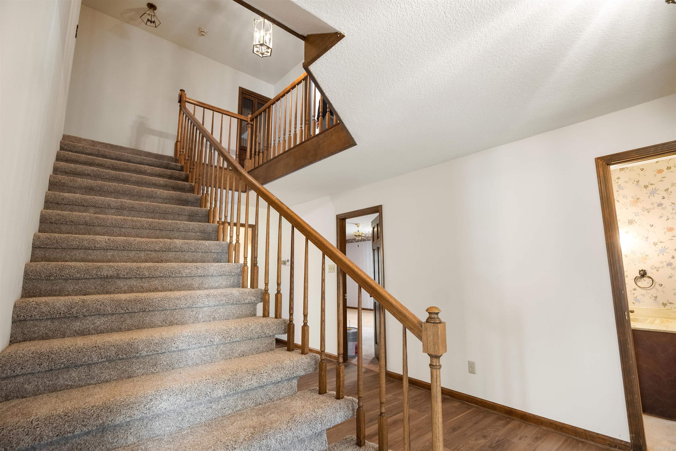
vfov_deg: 73.7
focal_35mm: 16
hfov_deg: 96.7
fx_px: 300
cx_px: 338
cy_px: 226
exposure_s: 1/10
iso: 1600
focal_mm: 16
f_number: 5.6
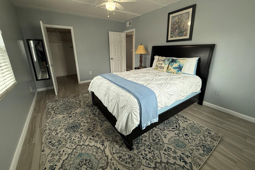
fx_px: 106
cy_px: 78
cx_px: 126
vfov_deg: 77.2
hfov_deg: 100.4
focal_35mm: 15
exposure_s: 1/120
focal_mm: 2.22
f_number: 2.2
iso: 200
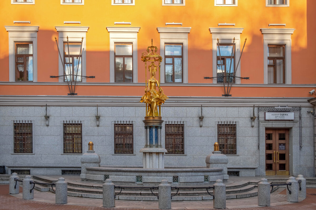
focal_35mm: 36
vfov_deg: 36.9
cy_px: 105
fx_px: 316
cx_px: 158
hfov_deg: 53.1
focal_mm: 24.3
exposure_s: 1/70
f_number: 9
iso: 200
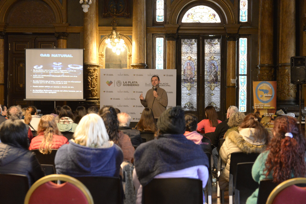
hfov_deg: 28.8
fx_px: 595
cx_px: 153
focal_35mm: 70
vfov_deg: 19.5
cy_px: 102
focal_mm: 70
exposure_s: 1/125
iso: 6400
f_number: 5
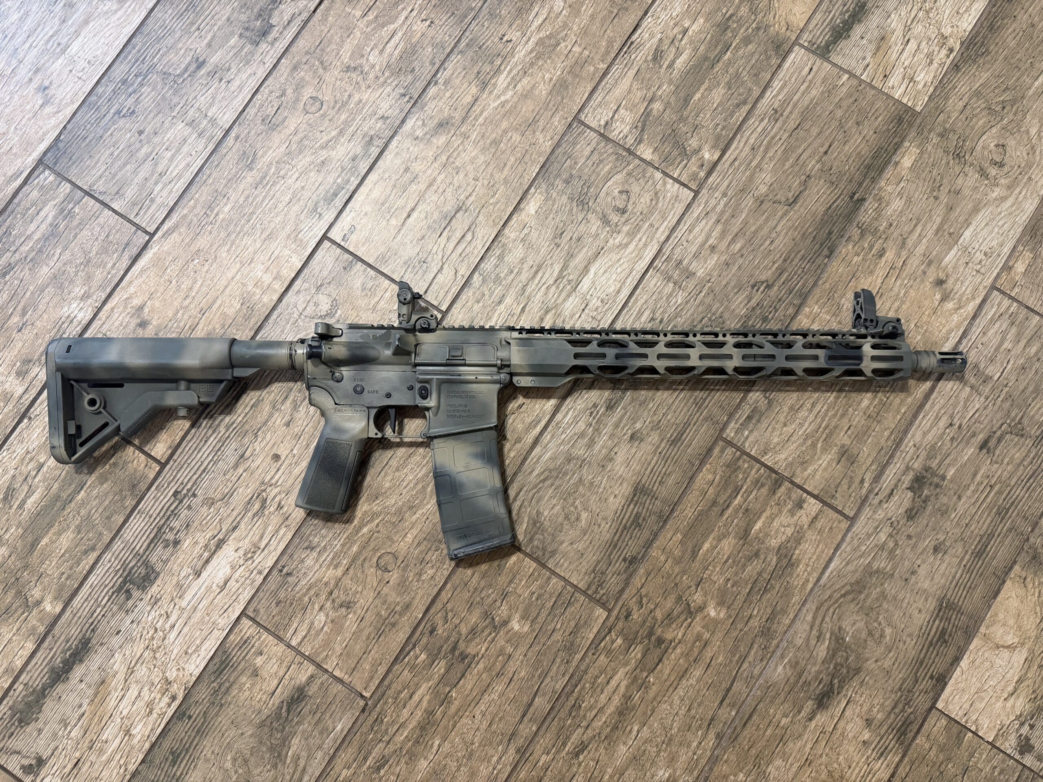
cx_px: 522
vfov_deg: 56.8
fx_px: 723
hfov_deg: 71.6
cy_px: 391
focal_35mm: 24
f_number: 1.78
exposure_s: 1/60
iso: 320
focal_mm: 6.76
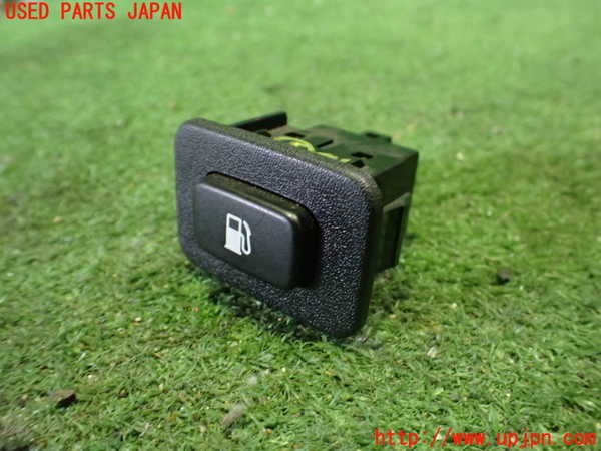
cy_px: 226
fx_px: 521
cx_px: 300
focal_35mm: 30
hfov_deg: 60.0
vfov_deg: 46.8
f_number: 2.3
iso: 1000
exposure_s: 1/30
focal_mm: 5.4
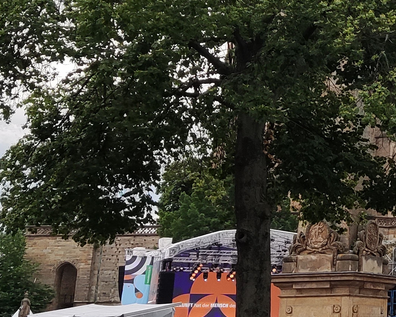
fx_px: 1078
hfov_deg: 19.1
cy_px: 24
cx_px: 531
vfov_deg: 16.5
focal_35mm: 92
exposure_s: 1/326
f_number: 1.79
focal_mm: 4.71
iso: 50
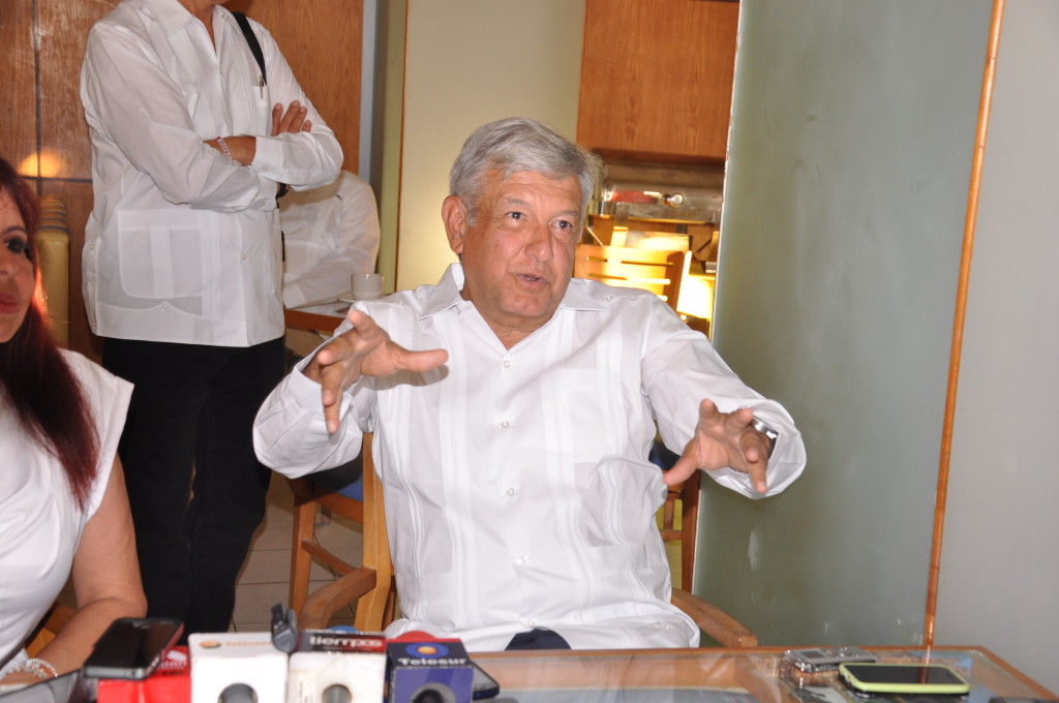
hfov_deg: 37.9
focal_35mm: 52
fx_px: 1542
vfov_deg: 25.7
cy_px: 352
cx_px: 530
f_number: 4.5
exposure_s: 1/60
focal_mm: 35
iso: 500
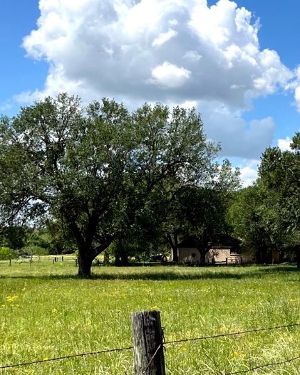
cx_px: 388
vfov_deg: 25.7
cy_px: 193
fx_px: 822
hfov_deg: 19.2
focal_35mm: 74
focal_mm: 5.1
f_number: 1.6
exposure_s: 1/5076
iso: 50
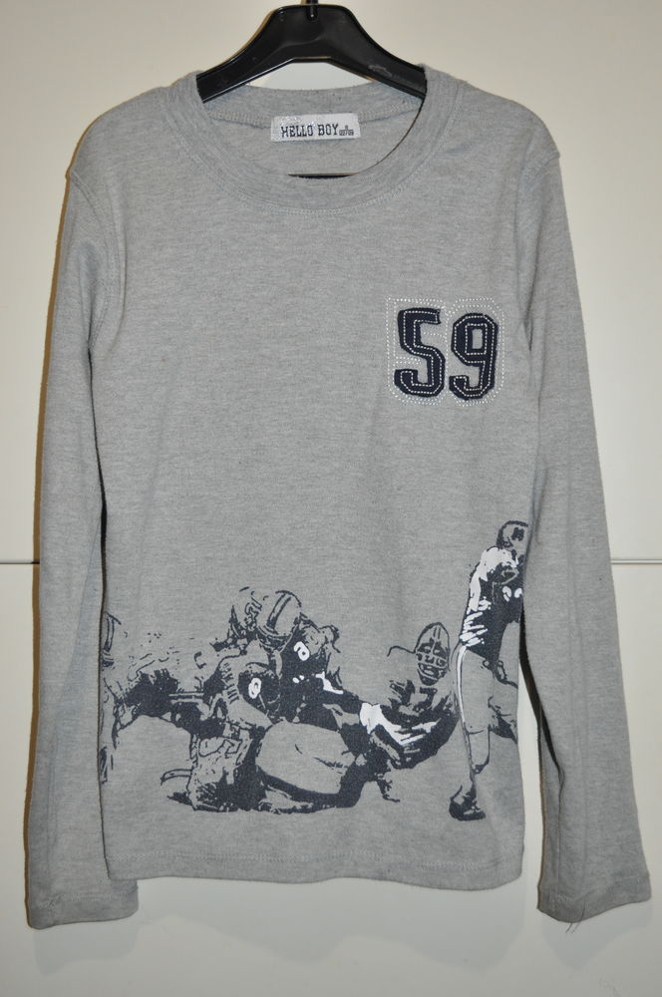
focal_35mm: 45
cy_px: 498
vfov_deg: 43.7
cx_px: 331
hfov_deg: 29.8
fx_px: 1245
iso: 800
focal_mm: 30
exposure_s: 1/60
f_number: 4.5
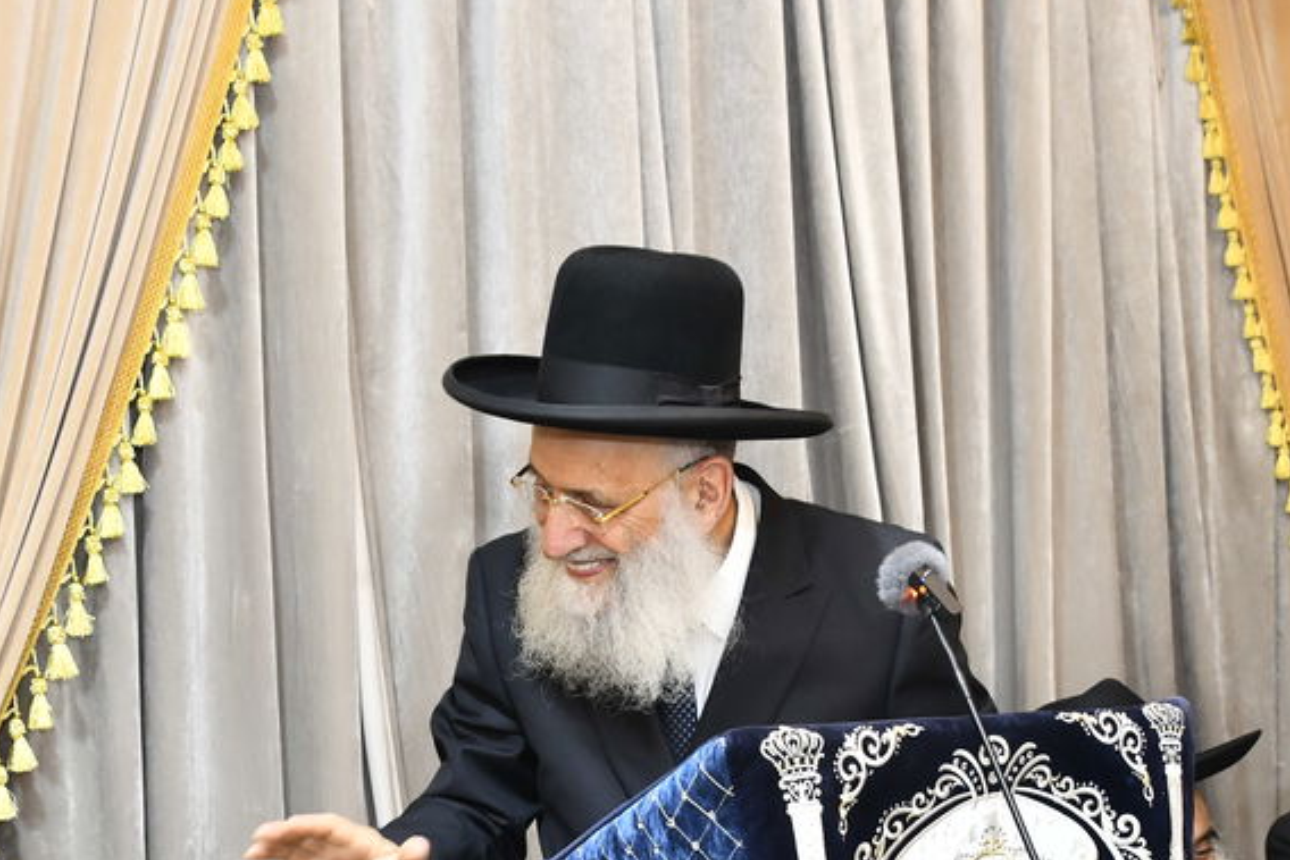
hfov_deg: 29.2
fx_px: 2473
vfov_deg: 19.5
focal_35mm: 69
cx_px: 740
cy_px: 741
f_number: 5.6
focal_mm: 28
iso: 800
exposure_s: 1/100
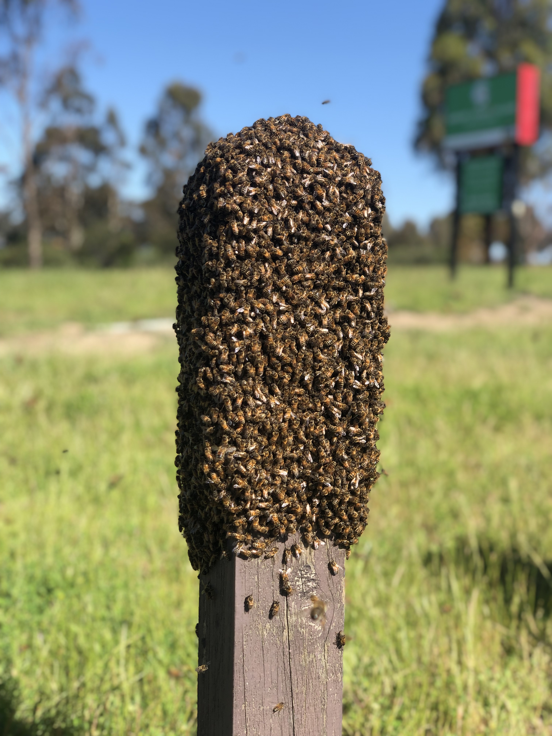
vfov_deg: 36.8
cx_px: 276
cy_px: 368
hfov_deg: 28.0
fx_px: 1106
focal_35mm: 52
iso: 16
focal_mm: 6
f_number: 2.4
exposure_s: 1/640
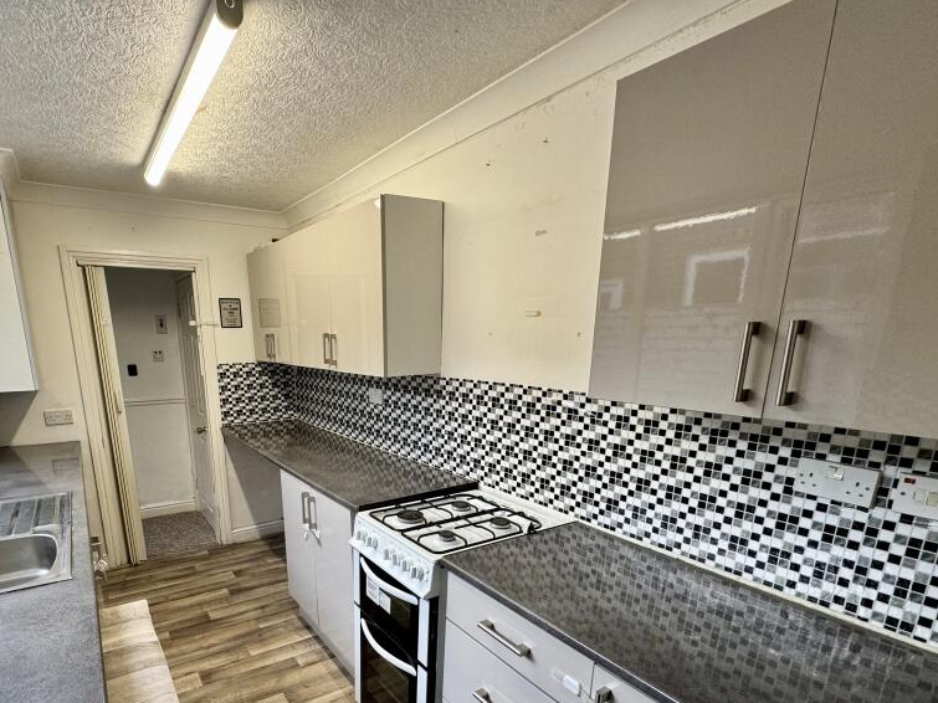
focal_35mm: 19
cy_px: 471
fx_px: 515
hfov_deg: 83.7
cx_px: 376
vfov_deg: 66.7
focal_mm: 2.22
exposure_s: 1/100
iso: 125
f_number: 2.2
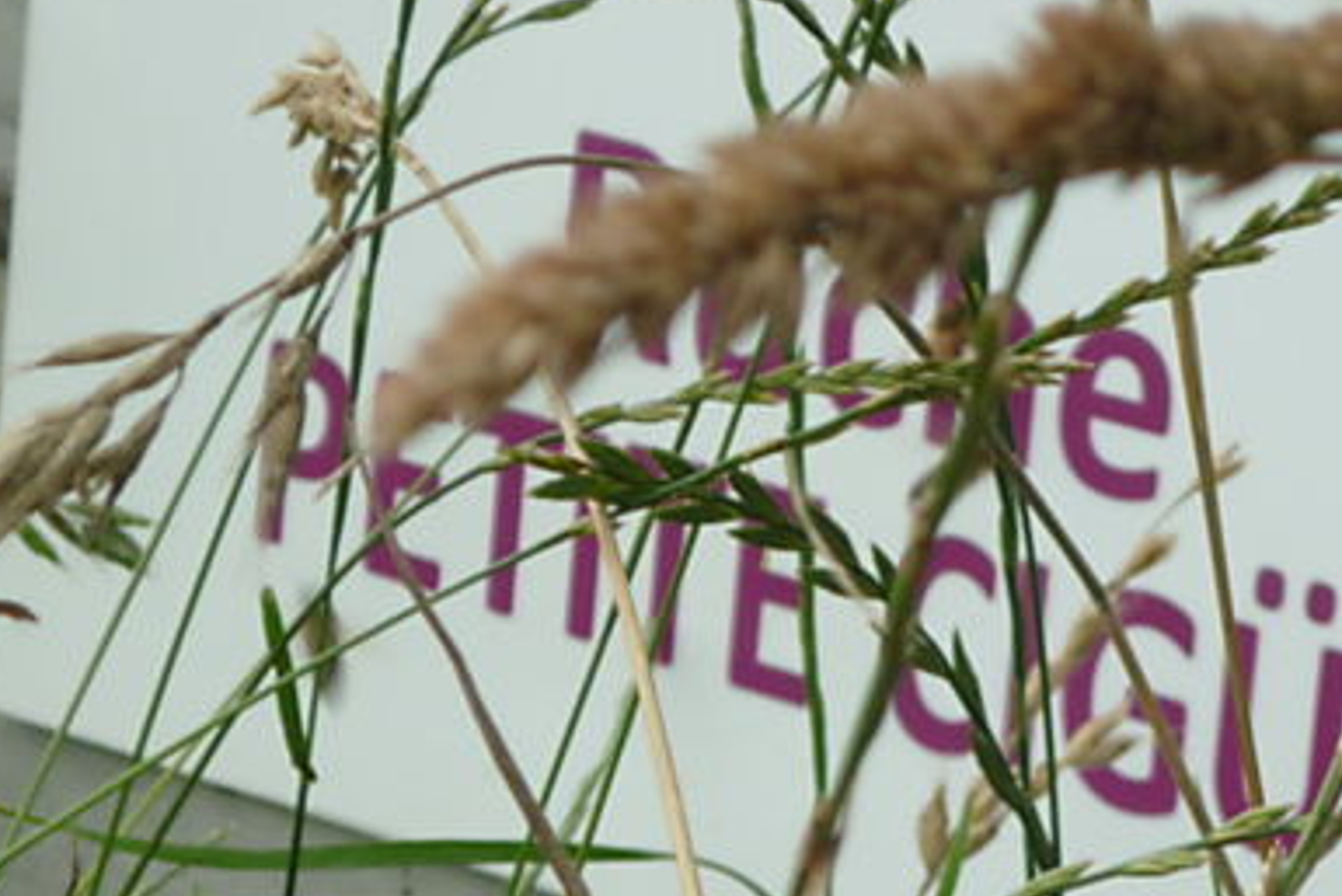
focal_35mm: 285
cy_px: 770
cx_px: 1011
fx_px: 10628
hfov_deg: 7.2
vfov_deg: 4.8
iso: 80
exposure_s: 1/200
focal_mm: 22
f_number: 5.9
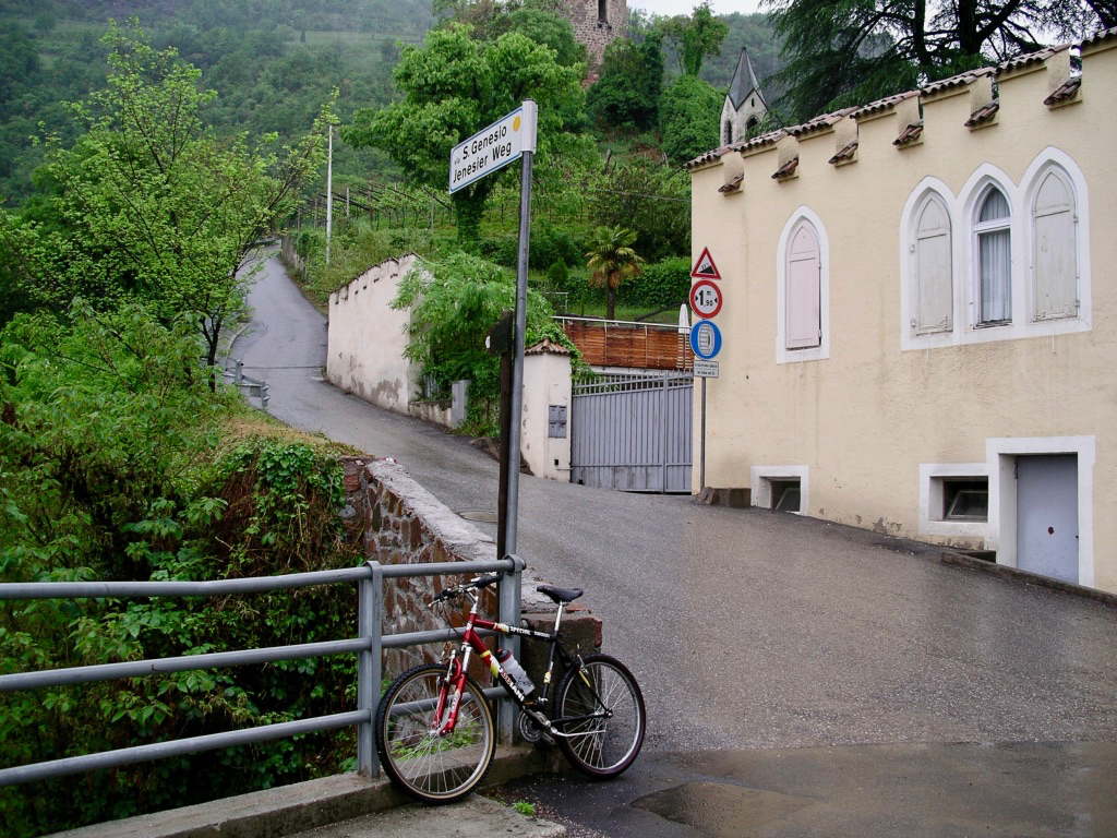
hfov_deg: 50.1
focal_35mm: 37
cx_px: 558
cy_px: 419
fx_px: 1194
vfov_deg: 38.7
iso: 64
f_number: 2.8
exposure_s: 1/125
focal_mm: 7.8
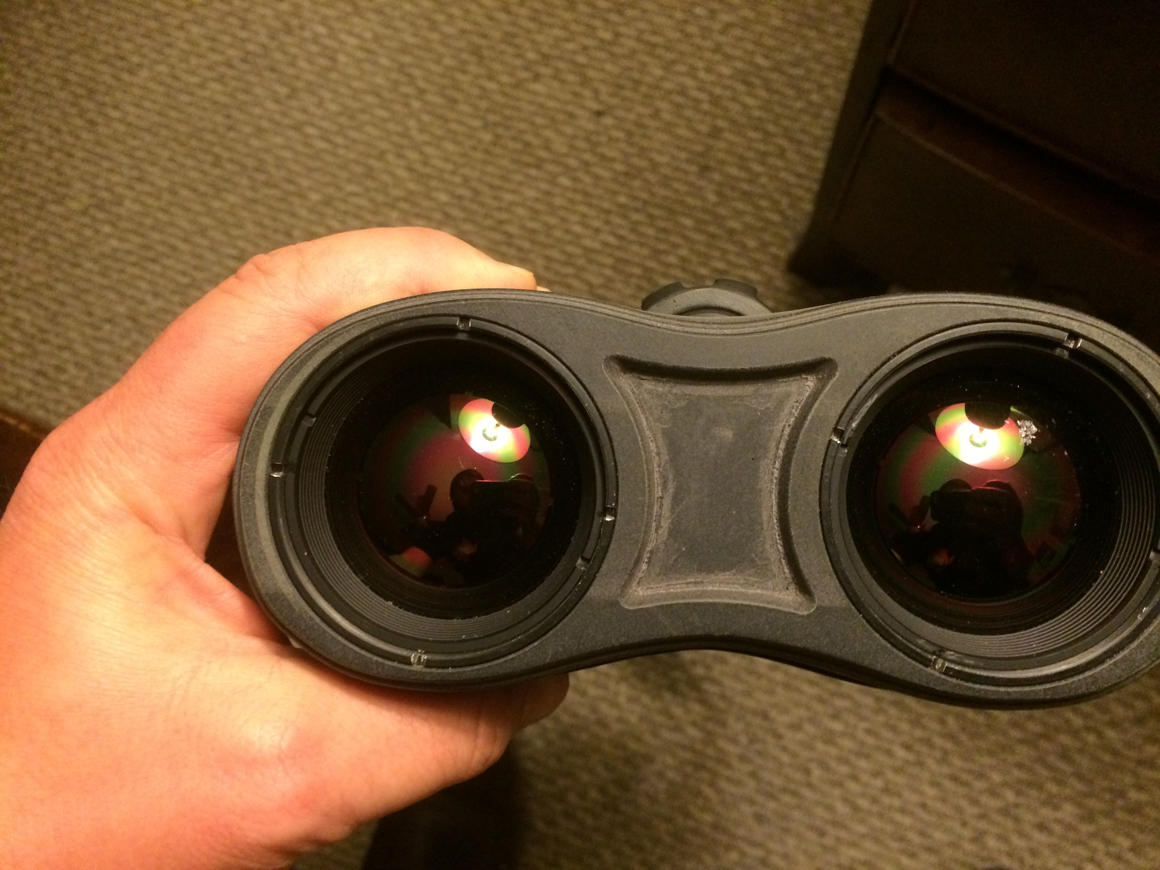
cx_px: 580
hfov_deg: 61.7
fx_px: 972
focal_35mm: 29
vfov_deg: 48.2
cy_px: 435
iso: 250
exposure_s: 1/20
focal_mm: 4.15
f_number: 2.2
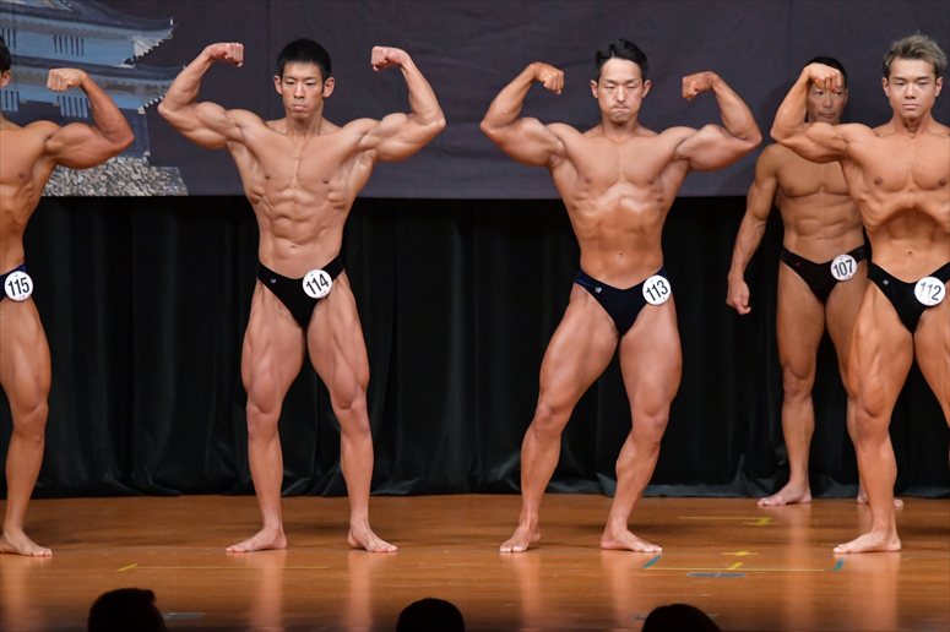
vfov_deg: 5.1
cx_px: 475
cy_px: 316
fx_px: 7122
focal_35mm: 270
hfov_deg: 7.6
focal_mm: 180
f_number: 5.6
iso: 5000
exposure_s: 1/400
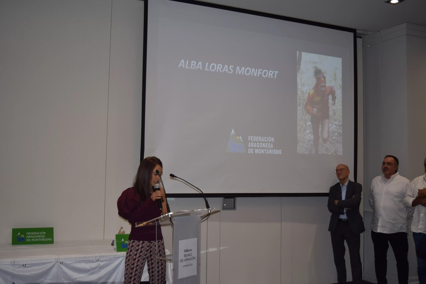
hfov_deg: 47.9
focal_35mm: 40
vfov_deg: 33.0
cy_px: 142
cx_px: 213
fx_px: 479
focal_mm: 27
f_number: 4
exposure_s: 1/200
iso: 400
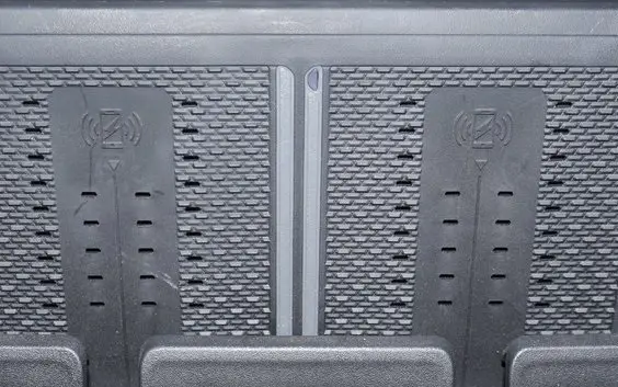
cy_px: 227
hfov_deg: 31.5
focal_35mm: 65
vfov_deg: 20.0
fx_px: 1095
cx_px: 298
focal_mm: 27
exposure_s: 1/60
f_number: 5.3
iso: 200
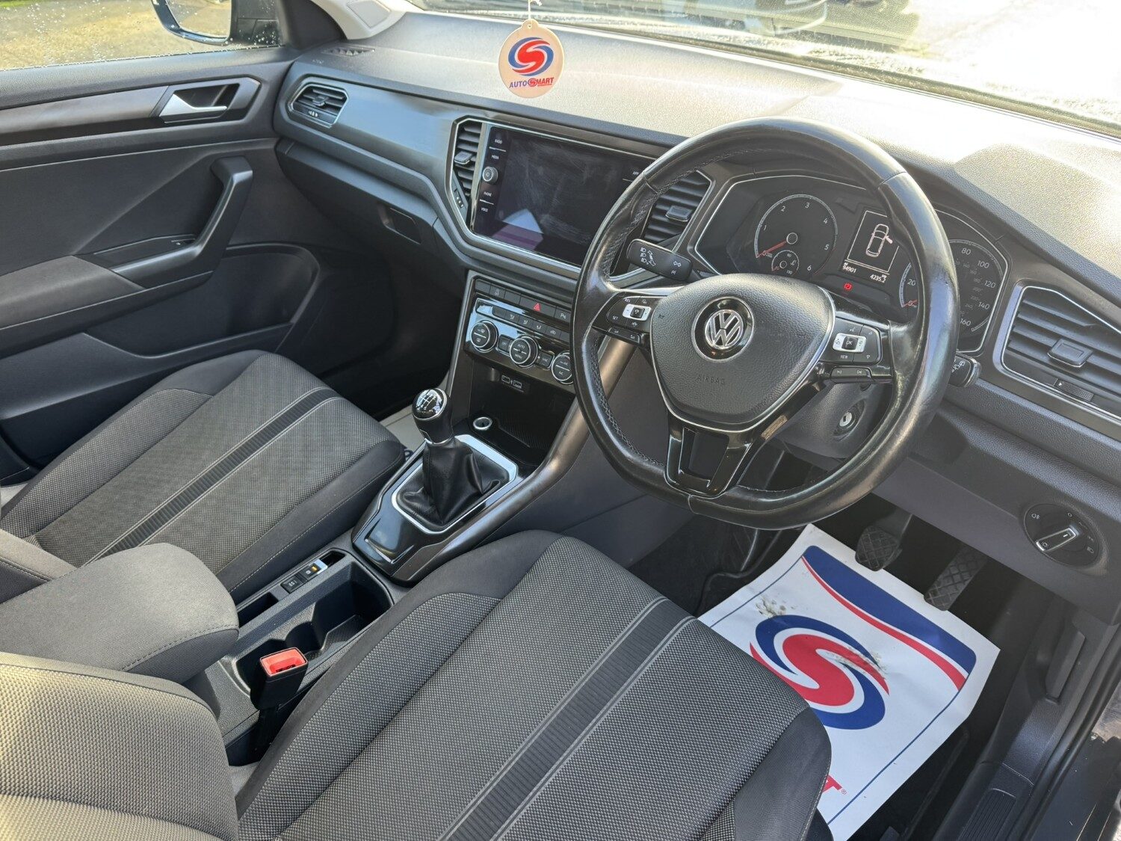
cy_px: 420
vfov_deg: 56.8
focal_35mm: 24
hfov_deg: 71.6
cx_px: 560
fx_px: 777
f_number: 1.78
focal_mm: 6.76
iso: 200
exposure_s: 1/121
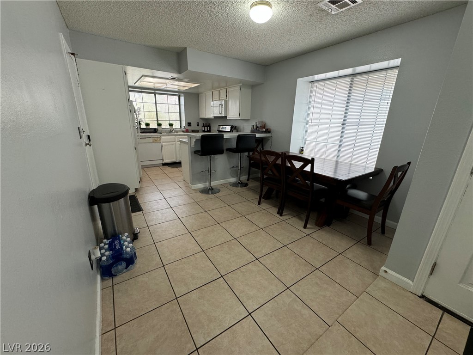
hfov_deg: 102.1
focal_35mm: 14
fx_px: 191
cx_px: 236
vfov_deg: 85.7
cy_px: 178
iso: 250
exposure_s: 1/120
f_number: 2.2
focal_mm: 2.22
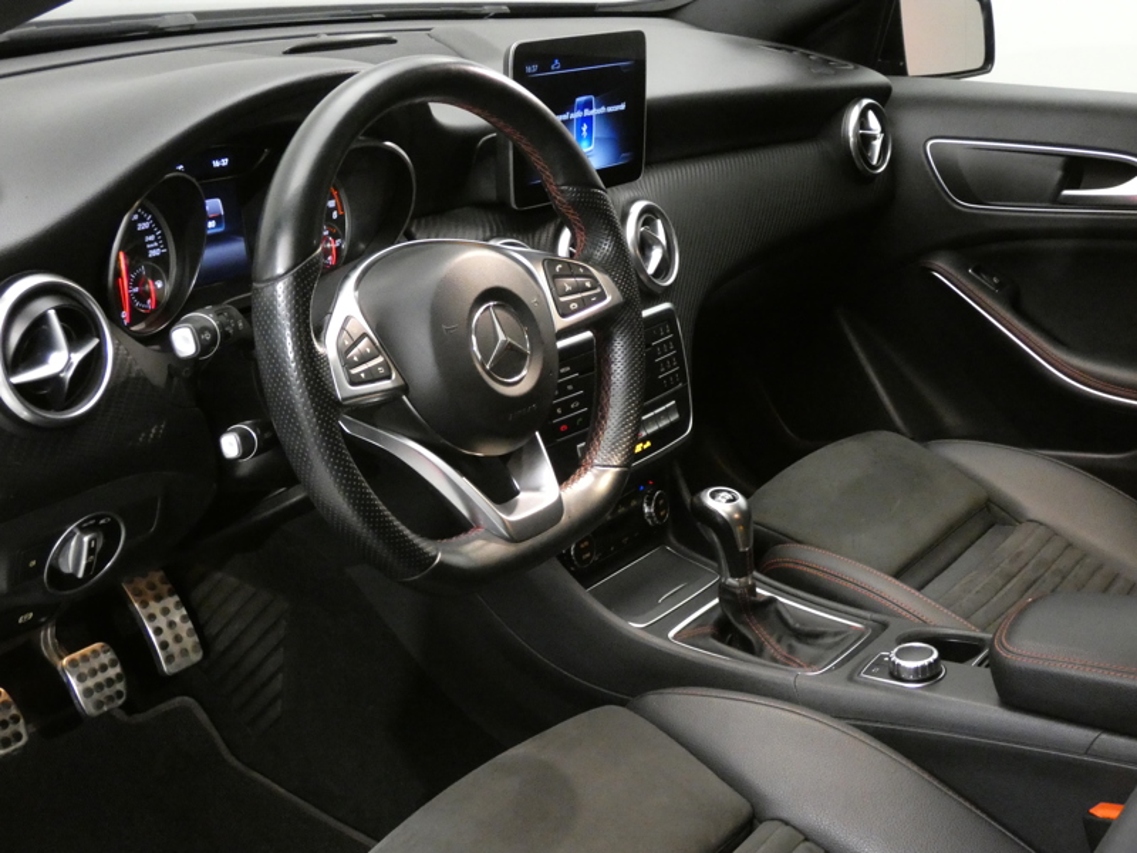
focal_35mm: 46
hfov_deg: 41.2
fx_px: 1511
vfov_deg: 31.5
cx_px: 568
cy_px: 426
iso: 1600
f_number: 3.8
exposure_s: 1/15
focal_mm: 8.2
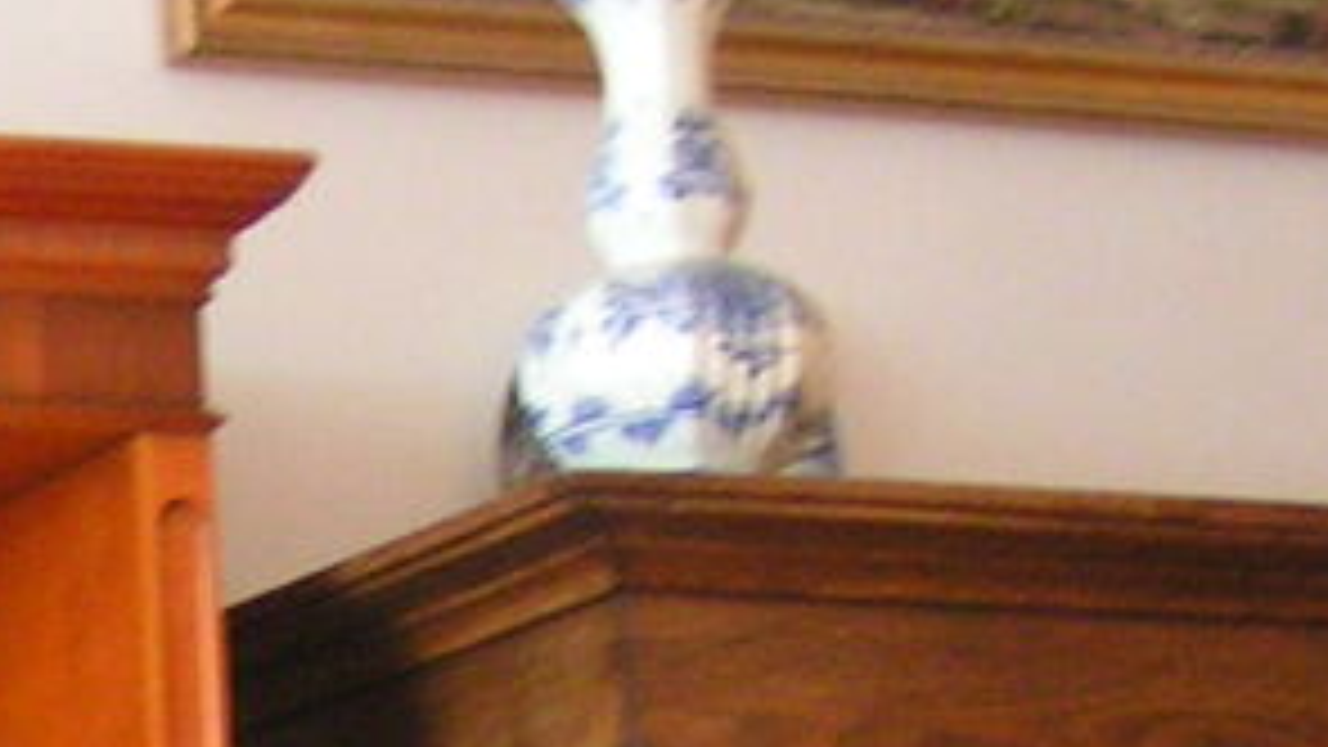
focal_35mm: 129
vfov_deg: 8.7
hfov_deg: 15.5
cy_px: 1672
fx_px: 4543
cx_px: -565
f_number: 2.8
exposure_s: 1/8
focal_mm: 4.4
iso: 200
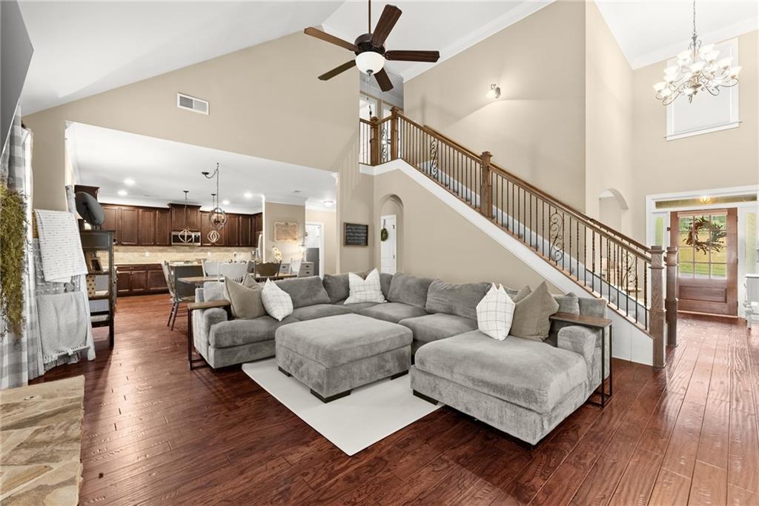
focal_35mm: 14
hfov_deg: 104.2
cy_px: 253
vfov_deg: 81.2
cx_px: 380
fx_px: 295
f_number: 7.1
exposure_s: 1/2
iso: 800
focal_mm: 14
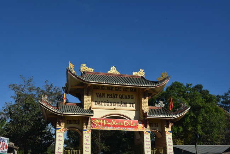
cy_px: 77
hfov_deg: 54.4
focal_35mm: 35
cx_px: 115
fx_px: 224
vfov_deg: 37.9
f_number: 11
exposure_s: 1/500
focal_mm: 35
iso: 200
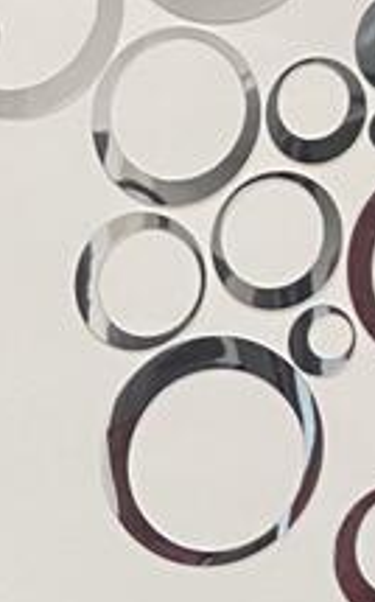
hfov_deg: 8.0
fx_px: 2523
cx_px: -451
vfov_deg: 12.4
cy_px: 1092
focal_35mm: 154
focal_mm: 4.25
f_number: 1.8
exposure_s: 1/50
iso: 100
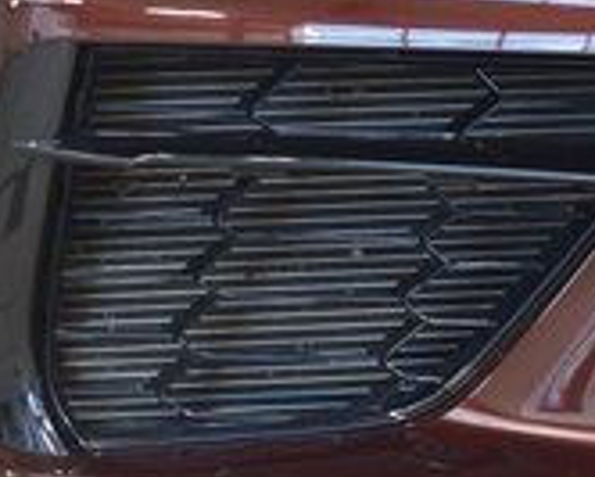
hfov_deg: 11.1
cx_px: 1018
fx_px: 2872
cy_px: 360
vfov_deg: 9.5
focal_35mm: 163
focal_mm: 30
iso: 1100
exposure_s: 1/15
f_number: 6.3
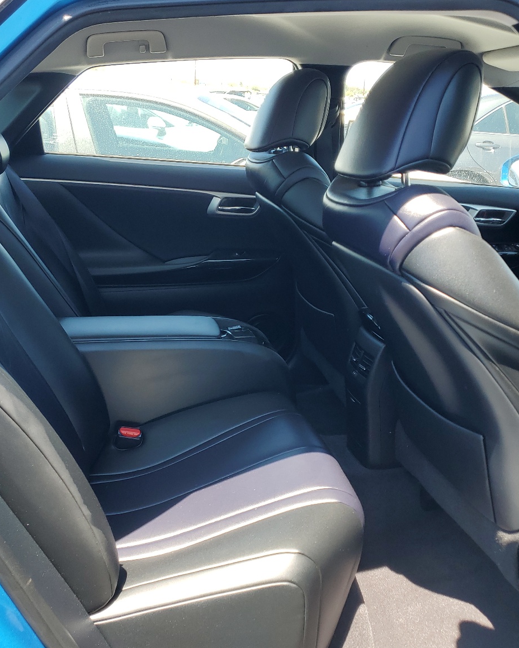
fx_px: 672
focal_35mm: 35
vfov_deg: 51.5
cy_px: 316
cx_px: 226
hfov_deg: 42.1
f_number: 1.5
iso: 50
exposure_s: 1/345
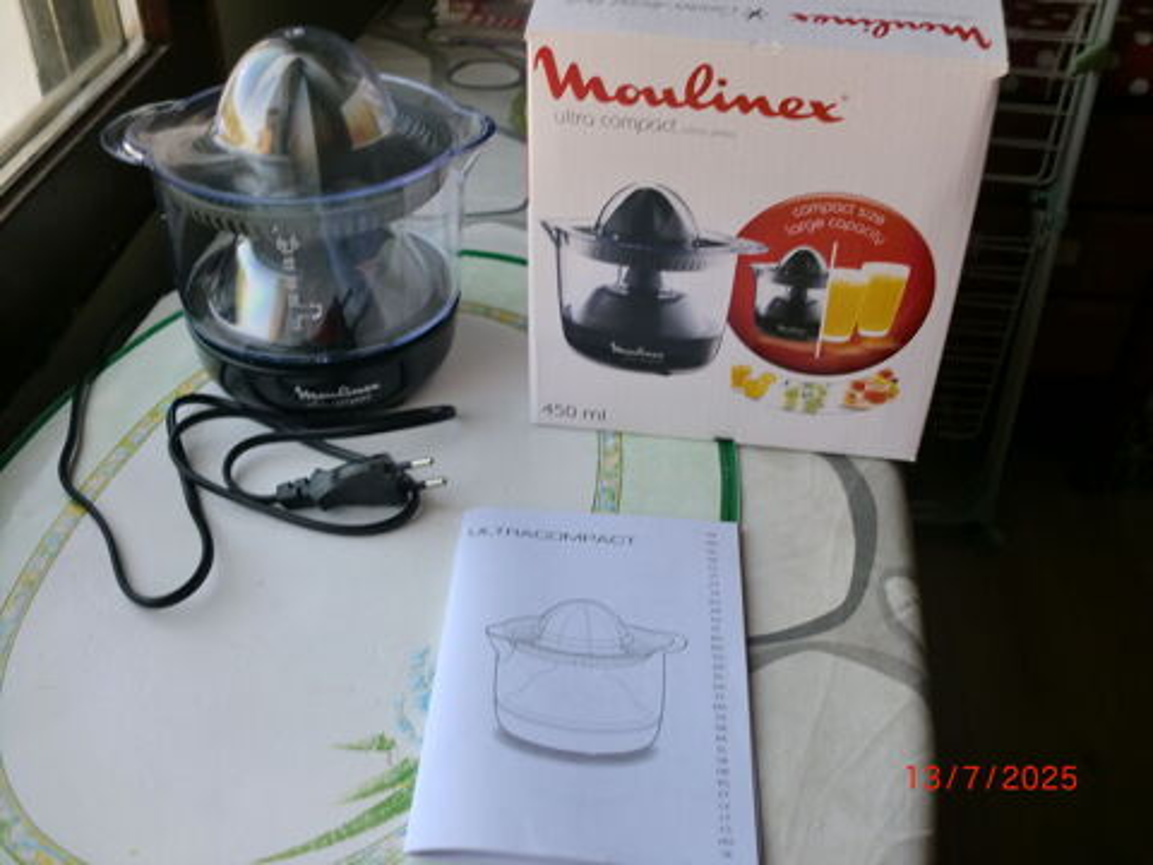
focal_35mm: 35
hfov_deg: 52.6
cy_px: 432
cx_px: 576
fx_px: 1166
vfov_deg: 40.7
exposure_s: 1/80
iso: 64
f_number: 3.1
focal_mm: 6.3
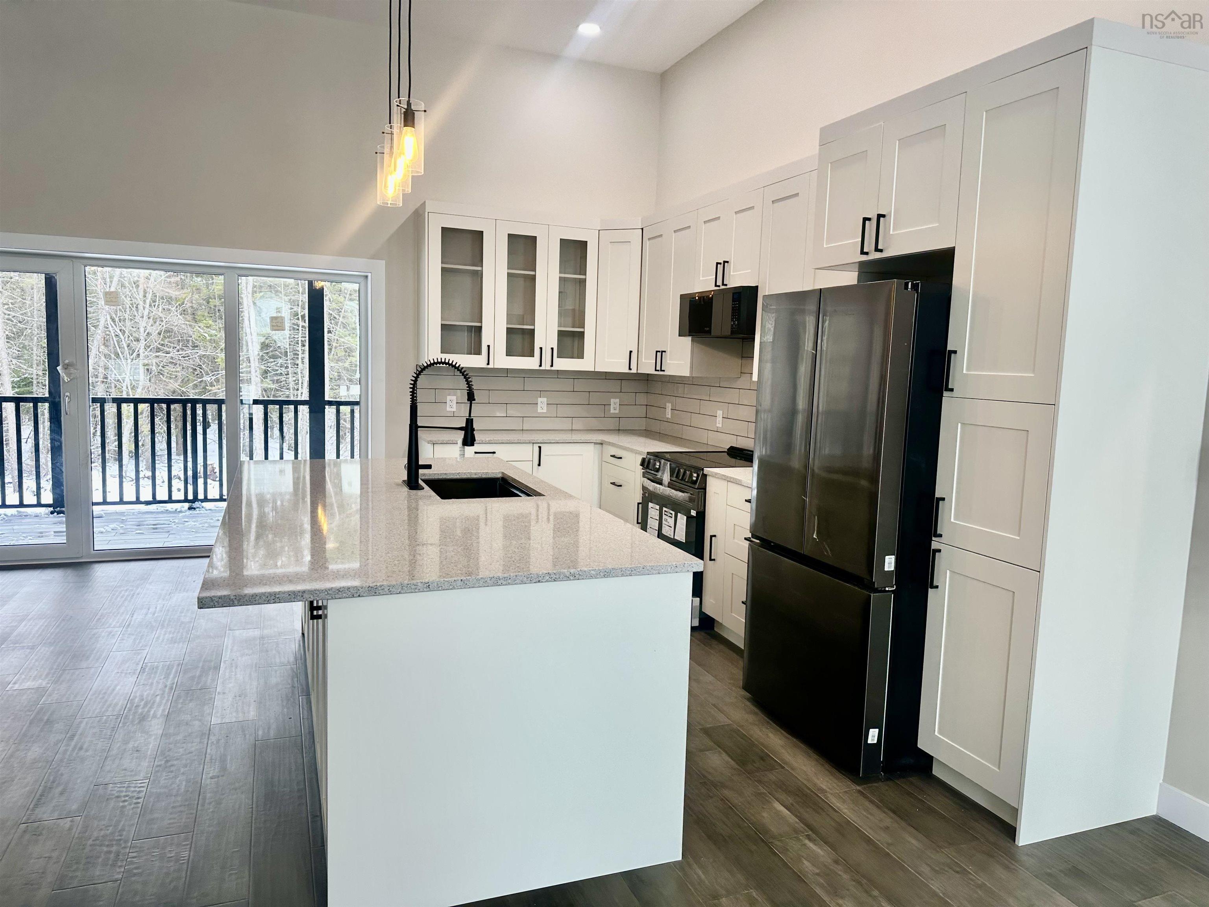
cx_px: 604
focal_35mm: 24
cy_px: 454
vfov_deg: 56.8
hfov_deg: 71.6
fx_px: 838
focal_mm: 6.86
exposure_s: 1/120
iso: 100
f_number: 1.78
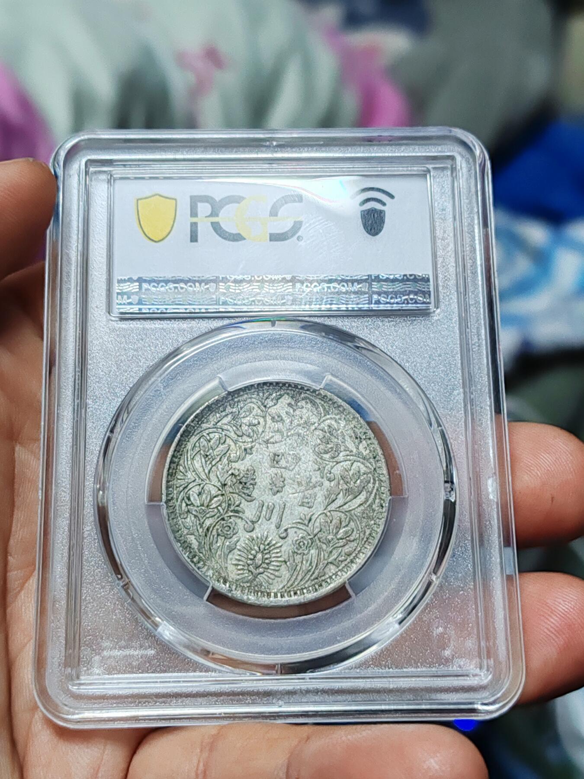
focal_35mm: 54
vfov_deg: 35.5
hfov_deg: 27.0
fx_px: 1215
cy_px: 390
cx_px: 292
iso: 1250
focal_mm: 6.12
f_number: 1.9
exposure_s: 1/50
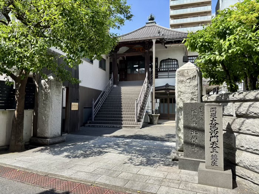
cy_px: 97
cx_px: 130
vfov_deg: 53.1
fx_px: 195
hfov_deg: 67.3
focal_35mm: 26
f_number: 1.6
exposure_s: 1/1295
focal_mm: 5.96
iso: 50
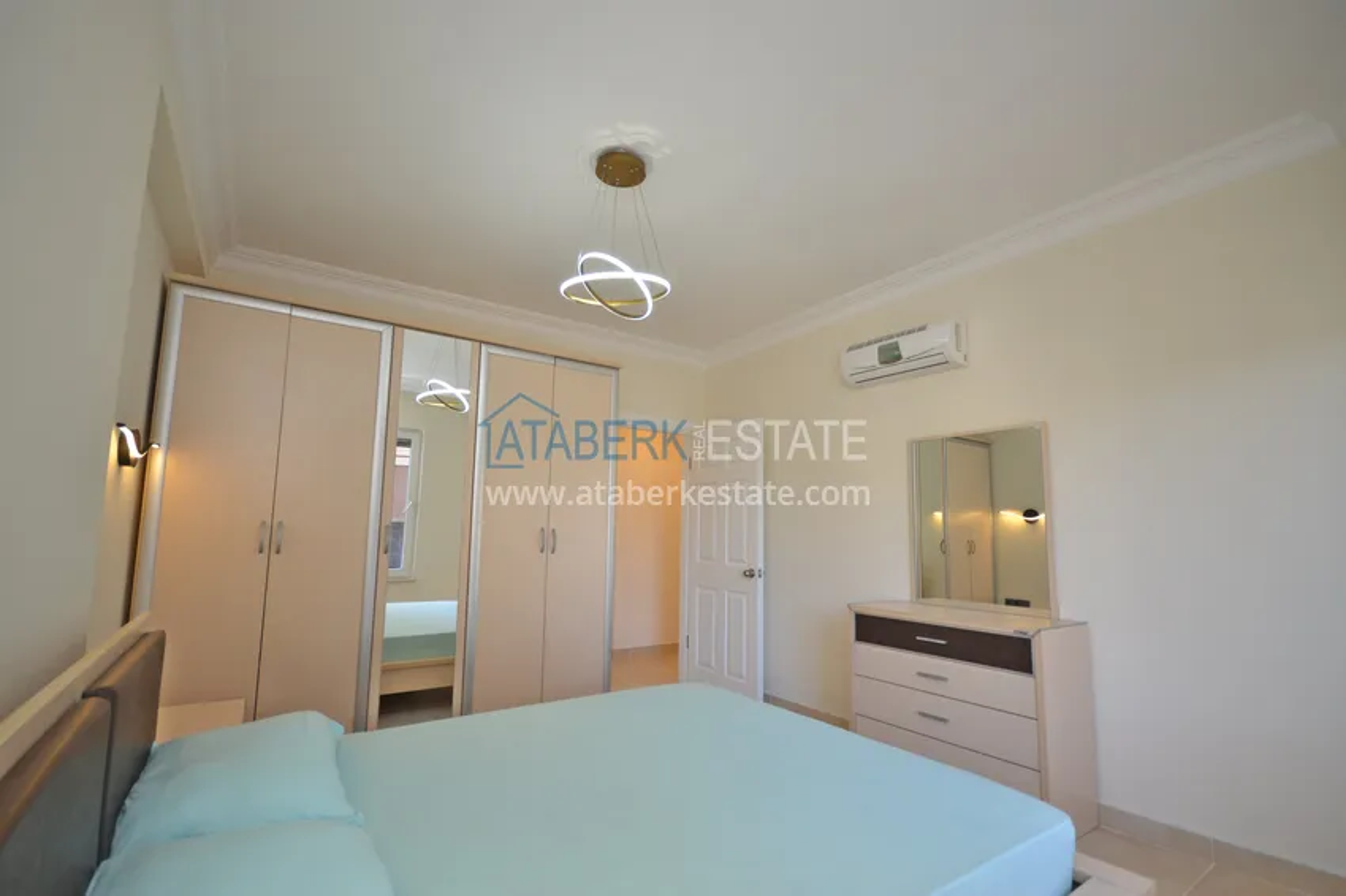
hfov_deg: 100.4
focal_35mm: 15
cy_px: 448
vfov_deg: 77.3
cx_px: 673
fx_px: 561
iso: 280
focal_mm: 10
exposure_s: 1/60
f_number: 4
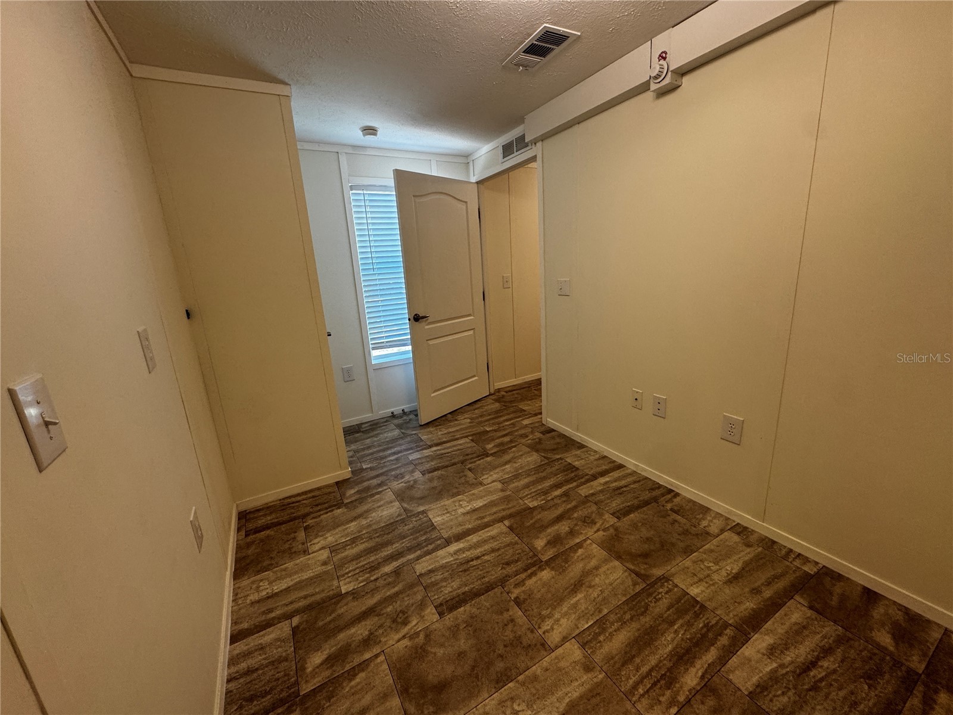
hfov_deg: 102.1
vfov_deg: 85.7
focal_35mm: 14
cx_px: 476
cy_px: 358
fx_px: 385
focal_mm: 2.22
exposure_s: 1/120
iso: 200
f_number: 2.2
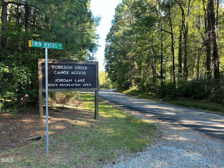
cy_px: 84
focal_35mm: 24
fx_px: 155
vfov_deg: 56.8
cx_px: 112
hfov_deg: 71.6
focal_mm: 6.86
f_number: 1.78
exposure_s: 1/121
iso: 80
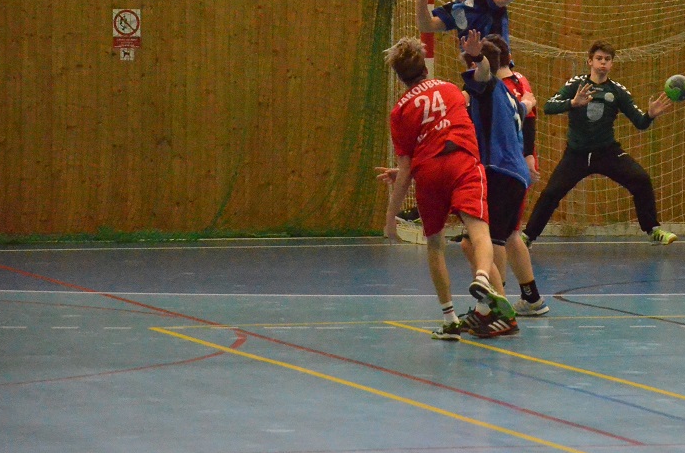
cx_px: 587
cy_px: 131
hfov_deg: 7.5
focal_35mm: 276
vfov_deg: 5.0
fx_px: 5236
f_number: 6.3
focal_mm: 105
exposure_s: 1/1000
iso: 6400
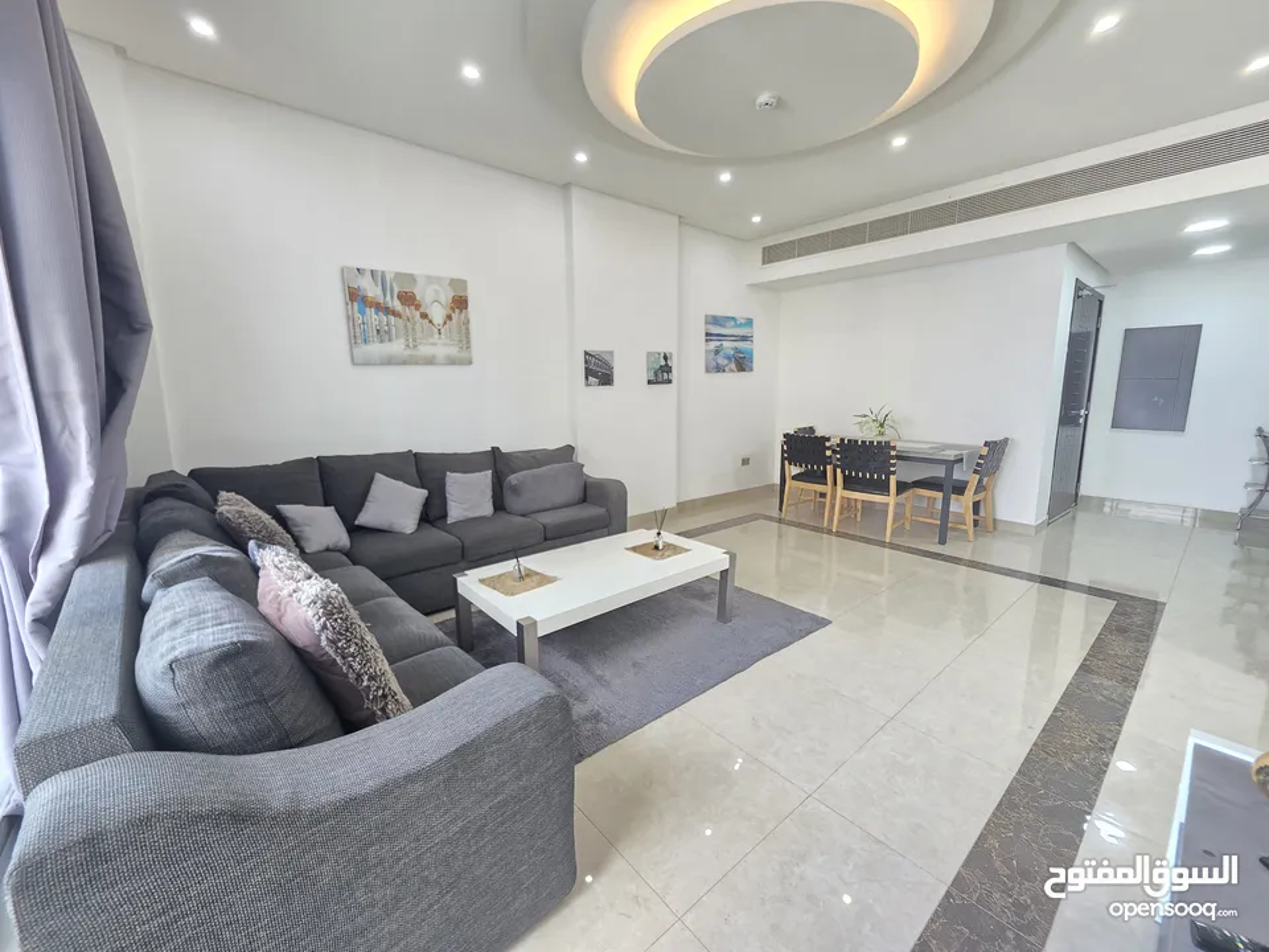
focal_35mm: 13
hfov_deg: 106.2
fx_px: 477
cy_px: 476
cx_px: 634
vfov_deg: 89.9
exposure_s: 1/50
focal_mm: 2.2
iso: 200
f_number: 1.9
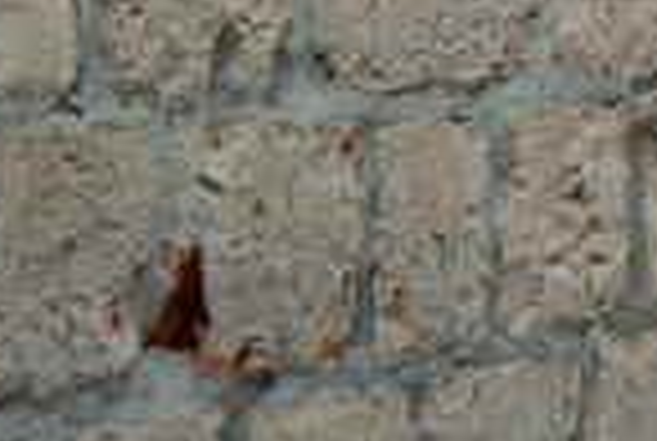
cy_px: -331
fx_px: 4480
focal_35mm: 245
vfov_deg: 5.6
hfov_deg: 7.9
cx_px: 1388
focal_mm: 24
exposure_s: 1/30
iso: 320
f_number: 4.5
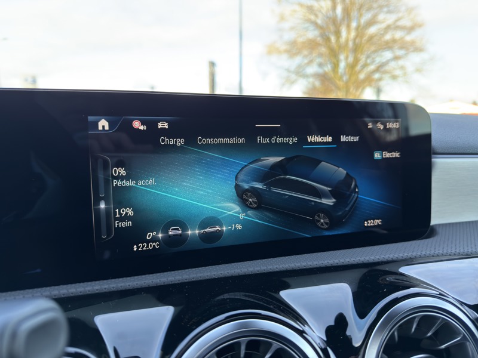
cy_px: 179
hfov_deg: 71.6
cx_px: 239
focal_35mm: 24
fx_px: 331
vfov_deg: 56.8
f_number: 1.78
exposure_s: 1/172
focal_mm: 6.76
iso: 64
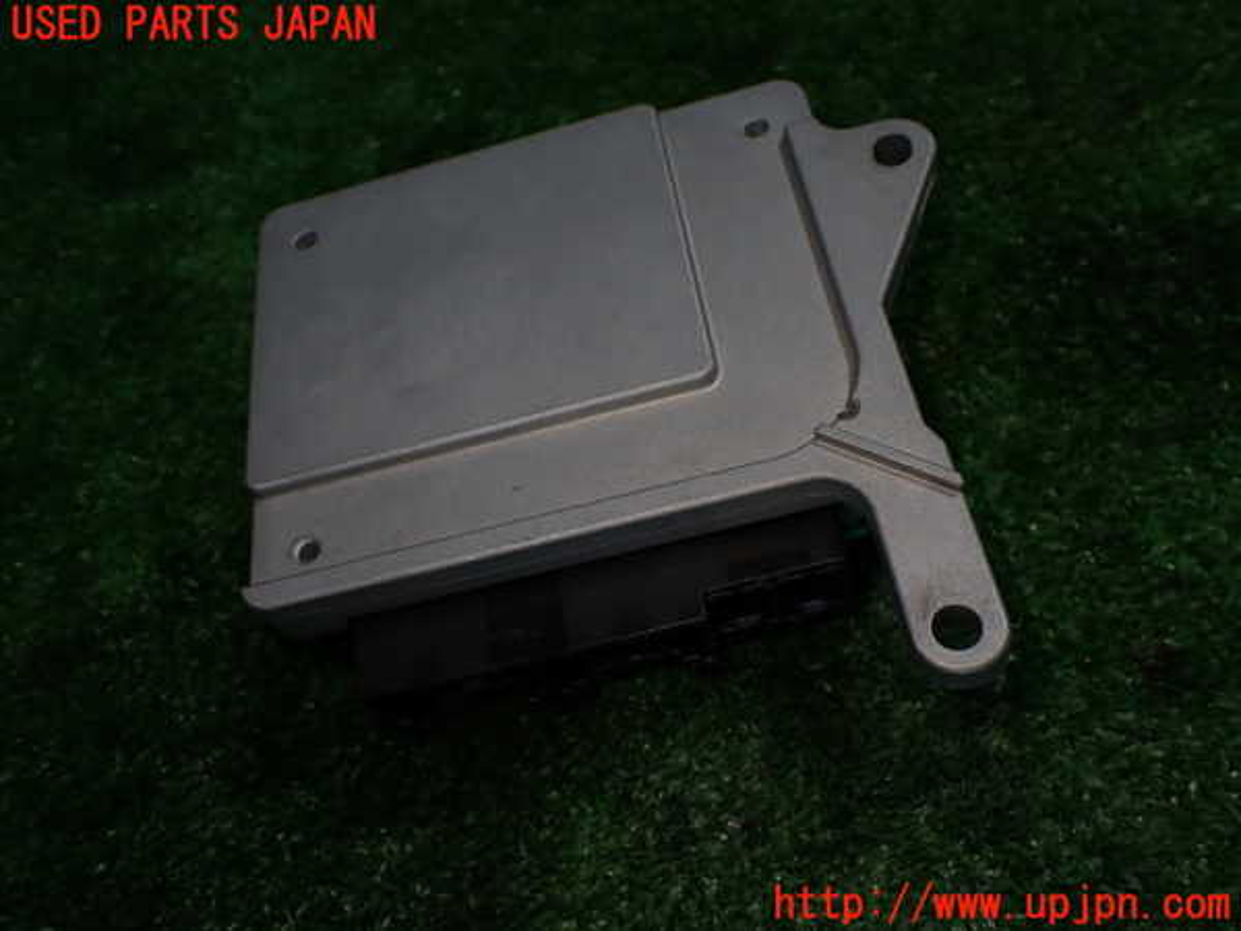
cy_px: 466
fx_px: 1076
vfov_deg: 46.8
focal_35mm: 30
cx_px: 620
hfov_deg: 60.0
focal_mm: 5.4
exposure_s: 1/125
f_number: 2.3
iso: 160
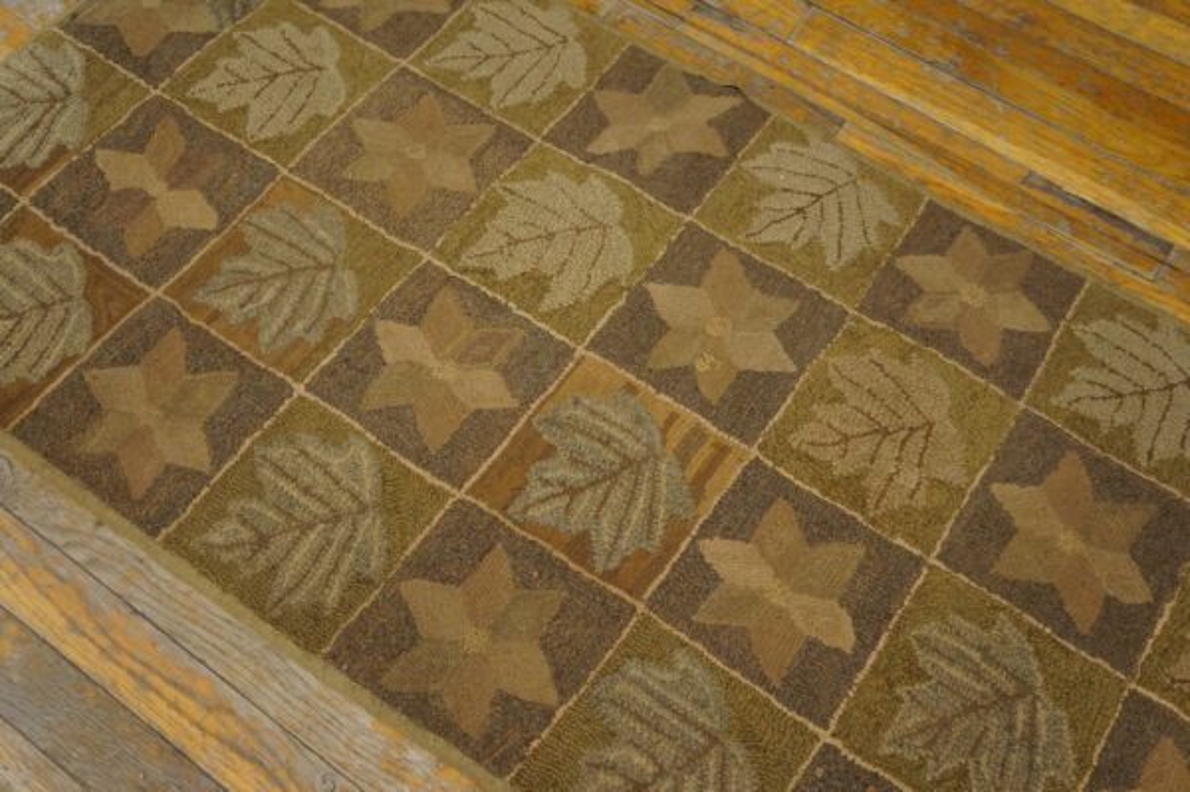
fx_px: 1139
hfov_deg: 55.1
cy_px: 396
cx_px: 595
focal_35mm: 34
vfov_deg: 38.3
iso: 1250
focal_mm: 23
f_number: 4
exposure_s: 1/60
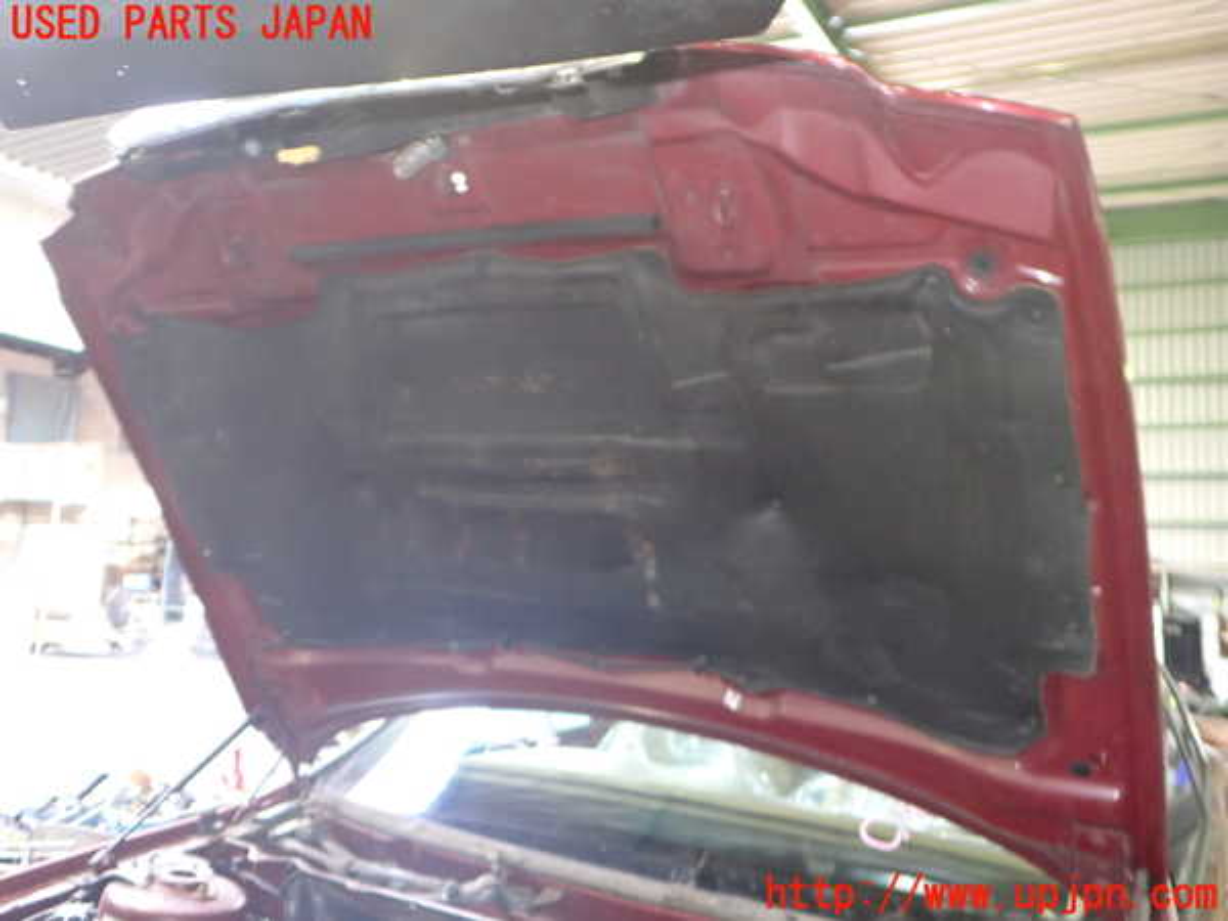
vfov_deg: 46.8
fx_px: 1064
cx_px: 614
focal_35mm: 30
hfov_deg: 60.0
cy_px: 460
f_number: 2.3
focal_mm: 5.4
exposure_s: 1/30
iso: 800
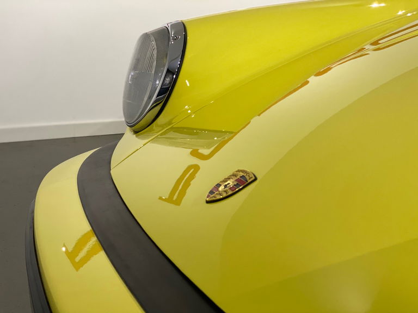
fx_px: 628
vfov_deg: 28.0
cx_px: 209
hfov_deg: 36.8
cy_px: 156
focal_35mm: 52
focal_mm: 6
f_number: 2
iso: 250
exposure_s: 1/63
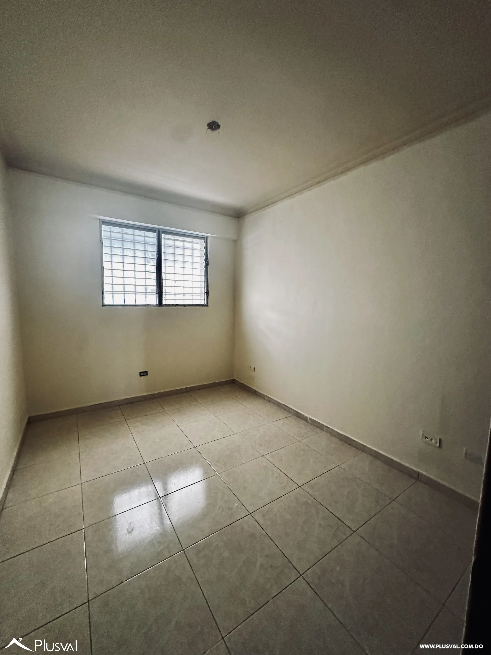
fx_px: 265
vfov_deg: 102.1
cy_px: 328
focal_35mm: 14
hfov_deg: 85.7
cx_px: 246
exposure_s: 1/60
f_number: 2.2
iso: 500
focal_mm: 2.22
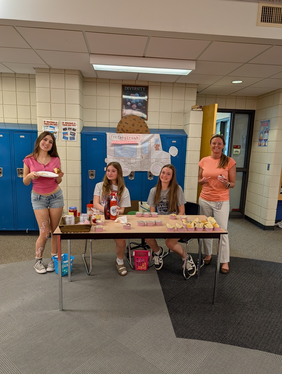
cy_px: 187
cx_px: 141
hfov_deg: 56.9
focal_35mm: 24
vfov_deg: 71.5
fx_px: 260
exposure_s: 1/60
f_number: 1.68
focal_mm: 6.9
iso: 24
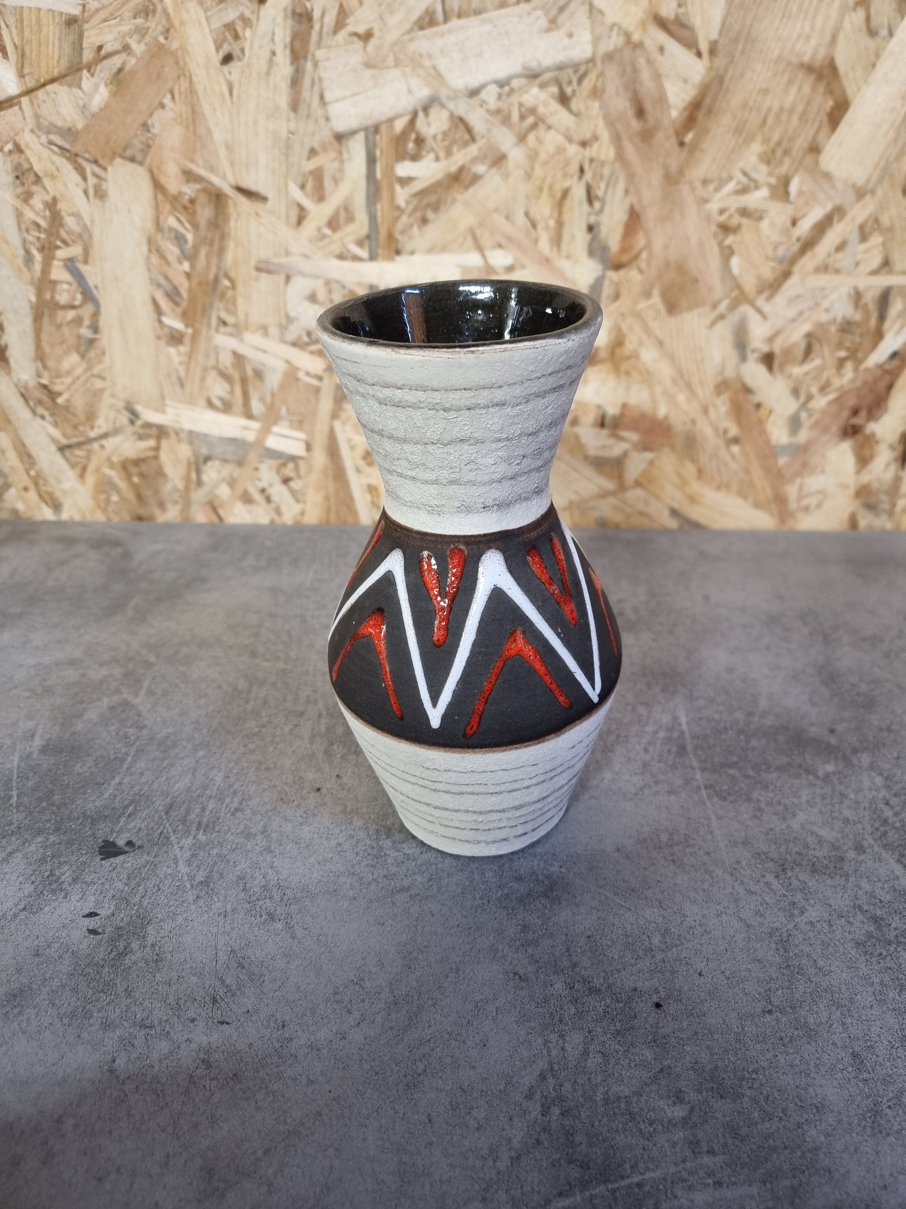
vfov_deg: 71.6
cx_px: 453
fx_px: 838
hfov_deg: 56.8
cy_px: 604
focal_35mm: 24
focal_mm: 6.7
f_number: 1.8
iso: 400
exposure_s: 1/40
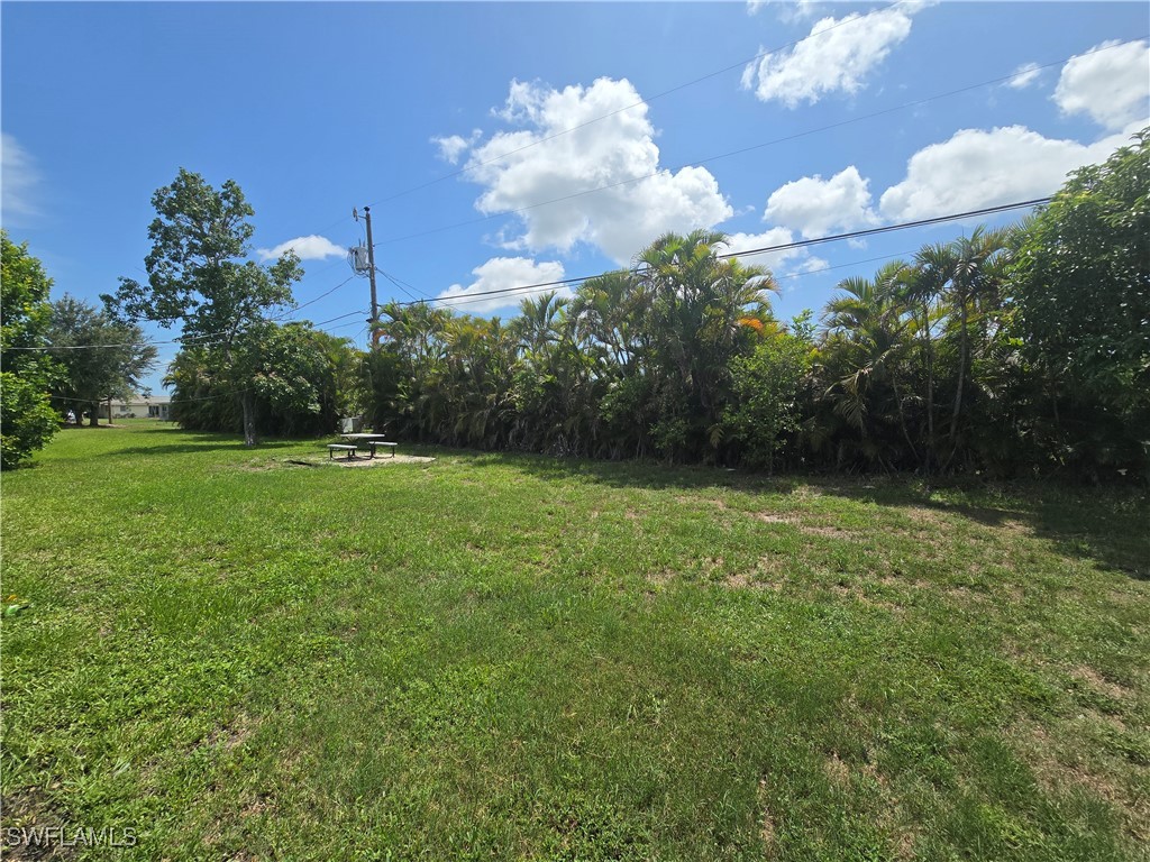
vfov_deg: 89.9
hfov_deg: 106.2
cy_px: 431
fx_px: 432
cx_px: 575
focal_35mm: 13
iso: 50
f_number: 2.2
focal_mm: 2.2
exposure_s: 1/3363
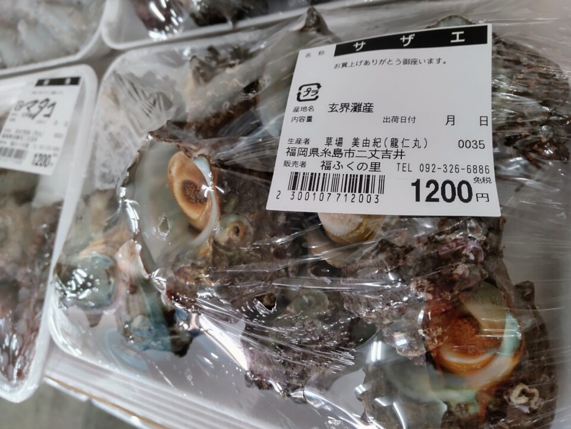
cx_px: 286
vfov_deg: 56.8
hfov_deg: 71.6
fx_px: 396
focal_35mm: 24
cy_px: 214
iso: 175
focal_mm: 3.43
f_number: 2
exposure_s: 1/40
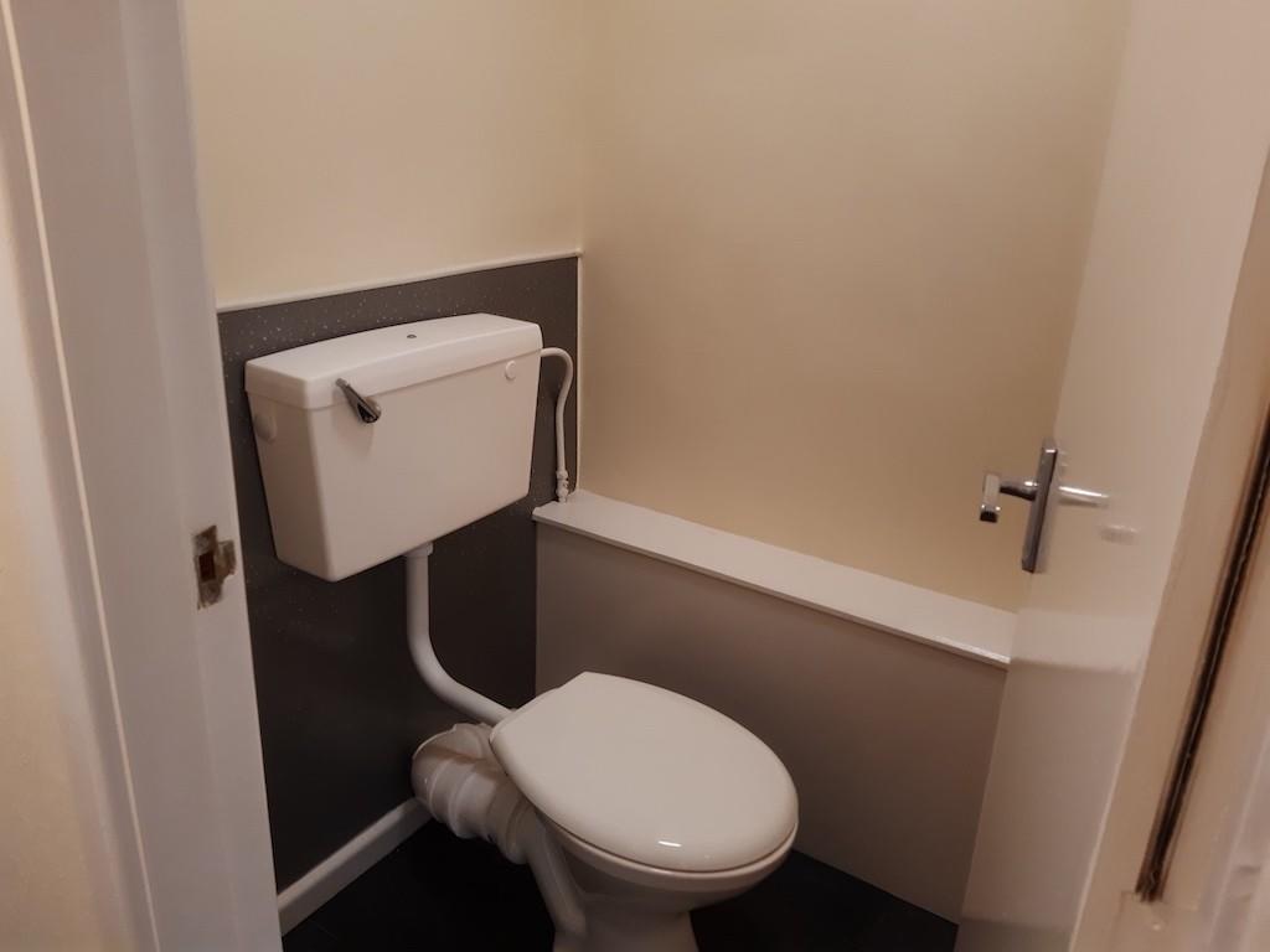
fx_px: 954
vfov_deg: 53.1
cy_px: 476
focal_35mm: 26
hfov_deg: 67.3
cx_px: 635
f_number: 1.7
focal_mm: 3.92
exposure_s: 1/50
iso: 100
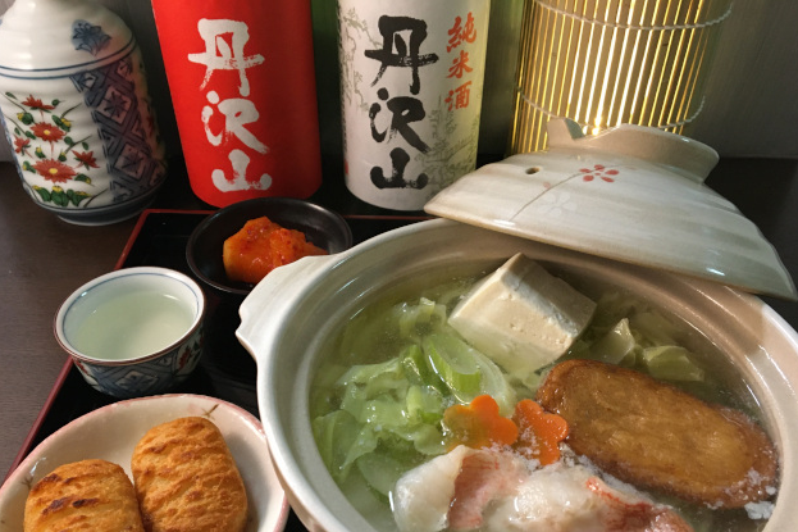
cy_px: 306
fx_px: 687
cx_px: 396
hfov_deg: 60.3
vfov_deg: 42.2
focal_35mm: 31
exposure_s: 1/30
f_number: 2.2
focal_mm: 4.15
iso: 160
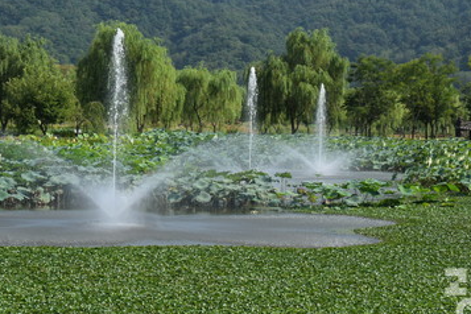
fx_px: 1452
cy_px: 92
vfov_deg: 12.3
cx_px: 226
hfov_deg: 18.4
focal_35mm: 111
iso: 200
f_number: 9
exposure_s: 1/320
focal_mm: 44
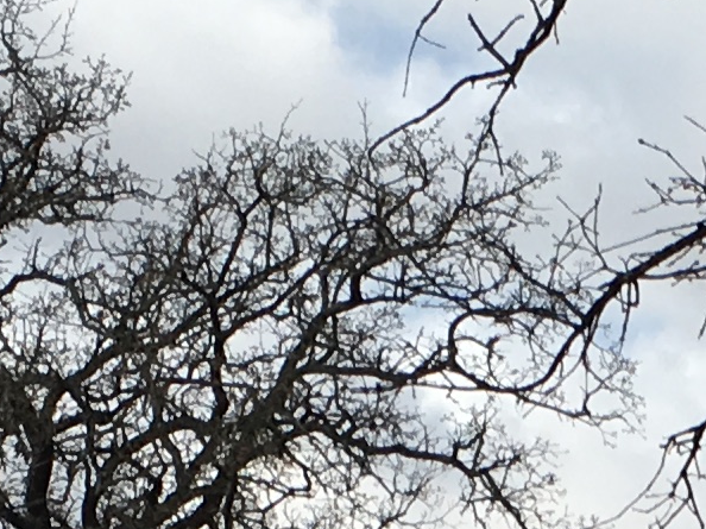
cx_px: 862
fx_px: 4016
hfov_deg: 9.9
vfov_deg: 7.3
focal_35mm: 197
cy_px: 936
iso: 25
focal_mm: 4.15
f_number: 2.2
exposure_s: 1/1789
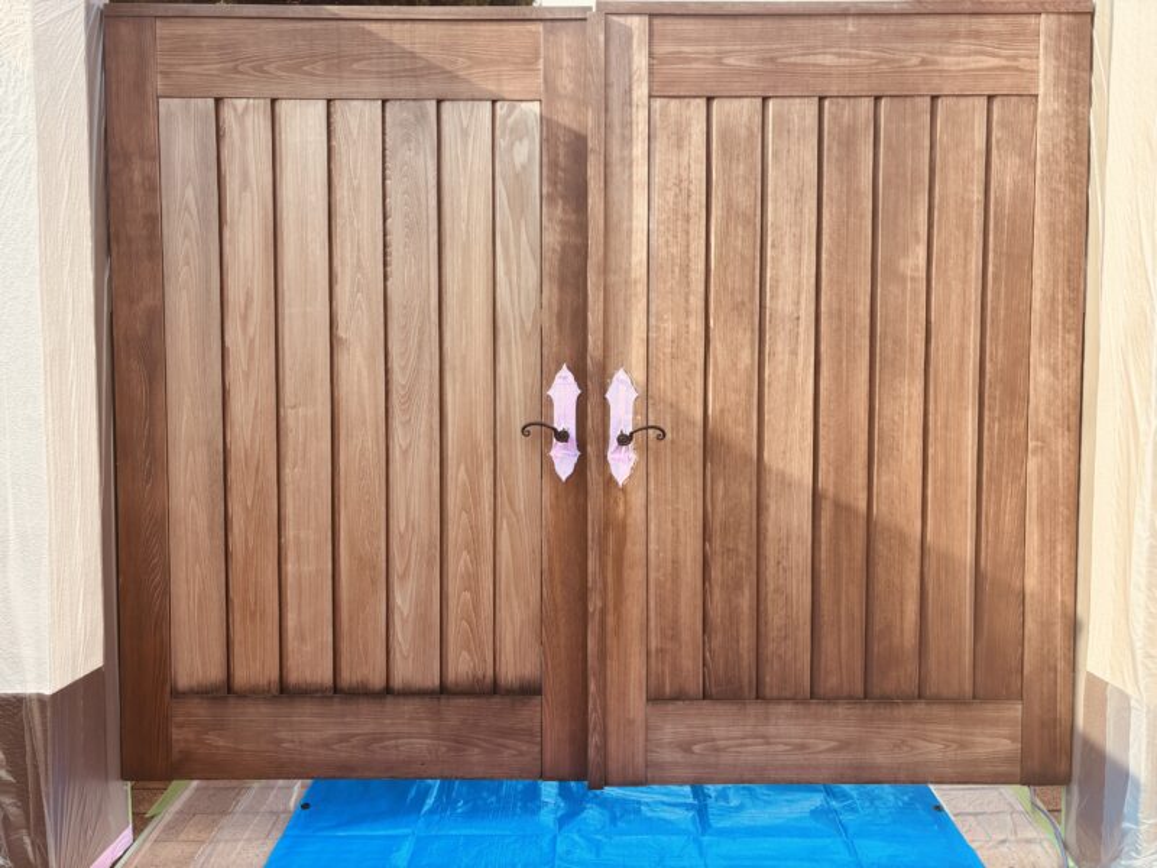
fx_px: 869
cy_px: 434
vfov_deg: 53.1
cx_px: 578
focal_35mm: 26
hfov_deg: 67.3
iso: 50
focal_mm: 5.96
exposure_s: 1/604
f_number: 1.6
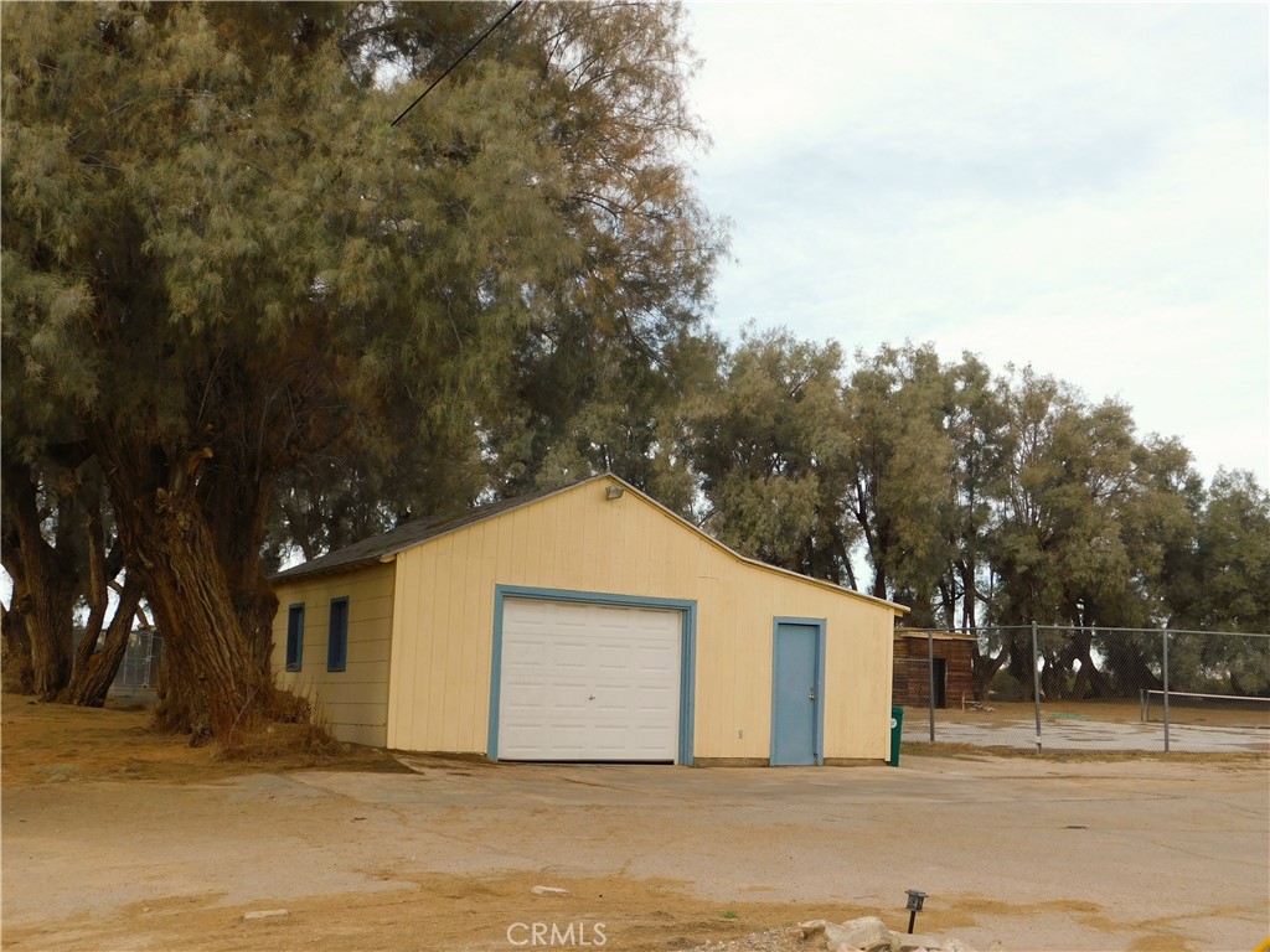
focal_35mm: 40
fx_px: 1468
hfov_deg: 46.8
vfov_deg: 36.0
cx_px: 635
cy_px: 476
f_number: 3.6
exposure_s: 1/640
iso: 125
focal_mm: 7.1
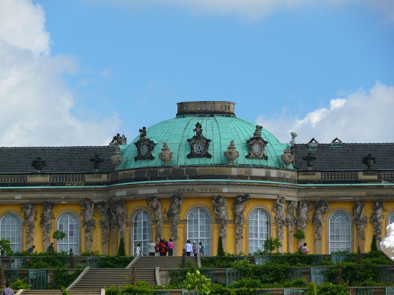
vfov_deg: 6.1
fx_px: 2776
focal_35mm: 244
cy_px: 148
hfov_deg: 8.1
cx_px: 197
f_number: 4.5
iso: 100
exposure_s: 1/250
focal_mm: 51.6
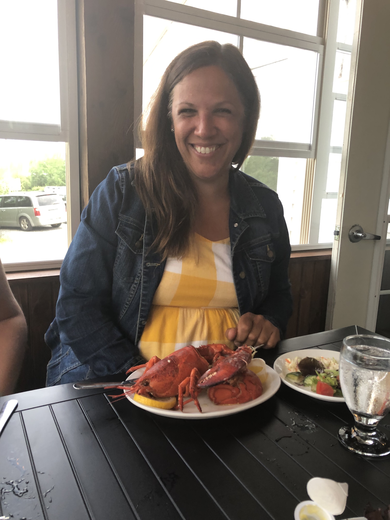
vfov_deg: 63.4
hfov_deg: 49.7
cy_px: 260
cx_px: 195
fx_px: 421
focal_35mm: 28
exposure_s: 1/15
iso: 40
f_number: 1.8
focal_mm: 3.99
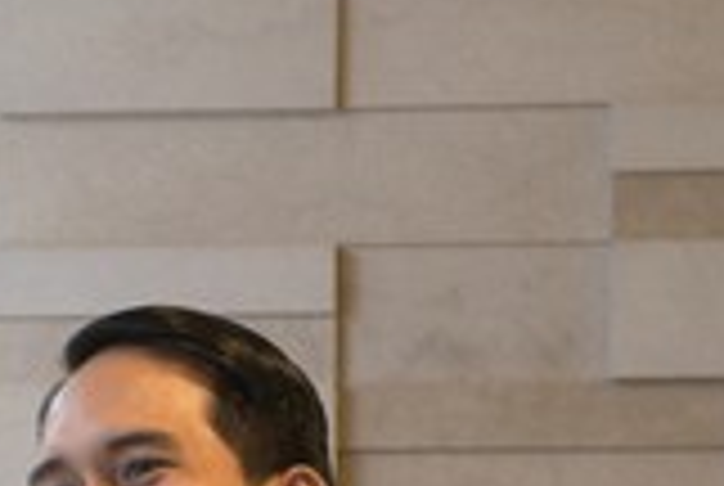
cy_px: 880
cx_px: -292
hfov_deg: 5.5
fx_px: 7435
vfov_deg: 3.7
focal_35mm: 369
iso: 500
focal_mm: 70
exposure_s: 1/45
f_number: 3.3
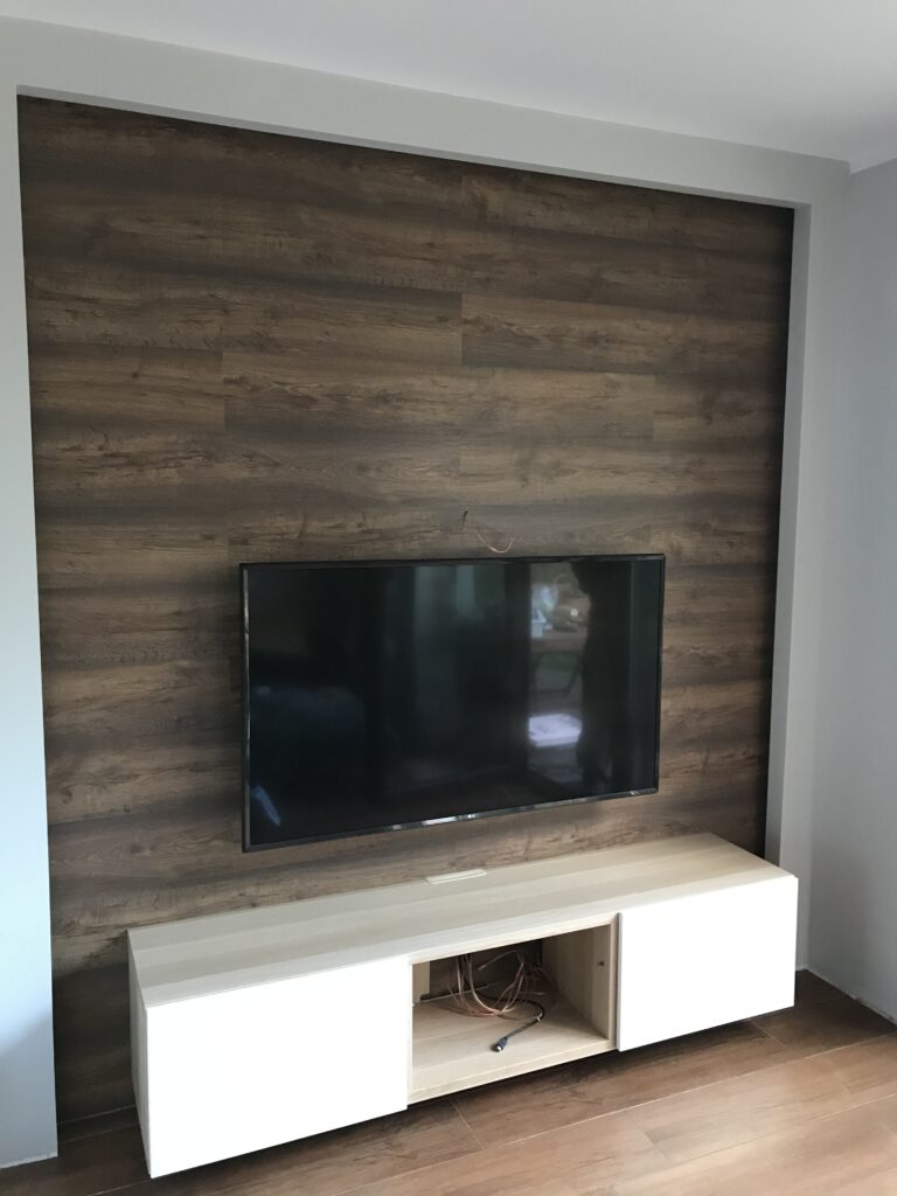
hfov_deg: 49.7
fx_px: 967
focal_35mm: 28
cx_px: 448
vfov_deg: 63.4
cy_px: 598
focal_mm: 3.99
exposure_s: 1/17
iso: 100
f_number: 1.8
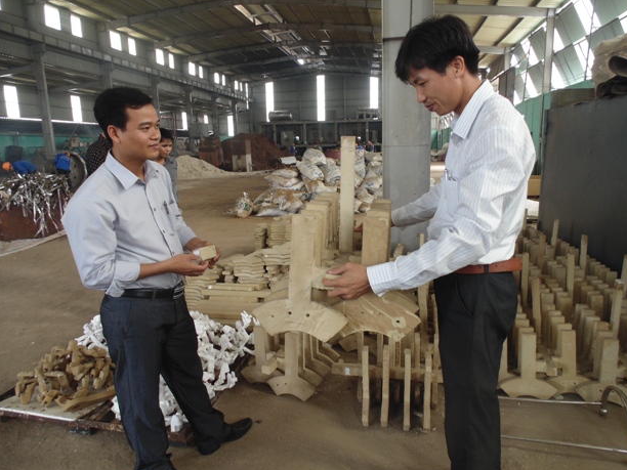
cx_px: 326
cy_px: 227
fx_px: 417
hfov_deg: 73.9
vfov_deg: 58.9
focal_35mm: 23
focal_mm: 4
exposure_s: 1/30
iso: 80
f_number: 3.1
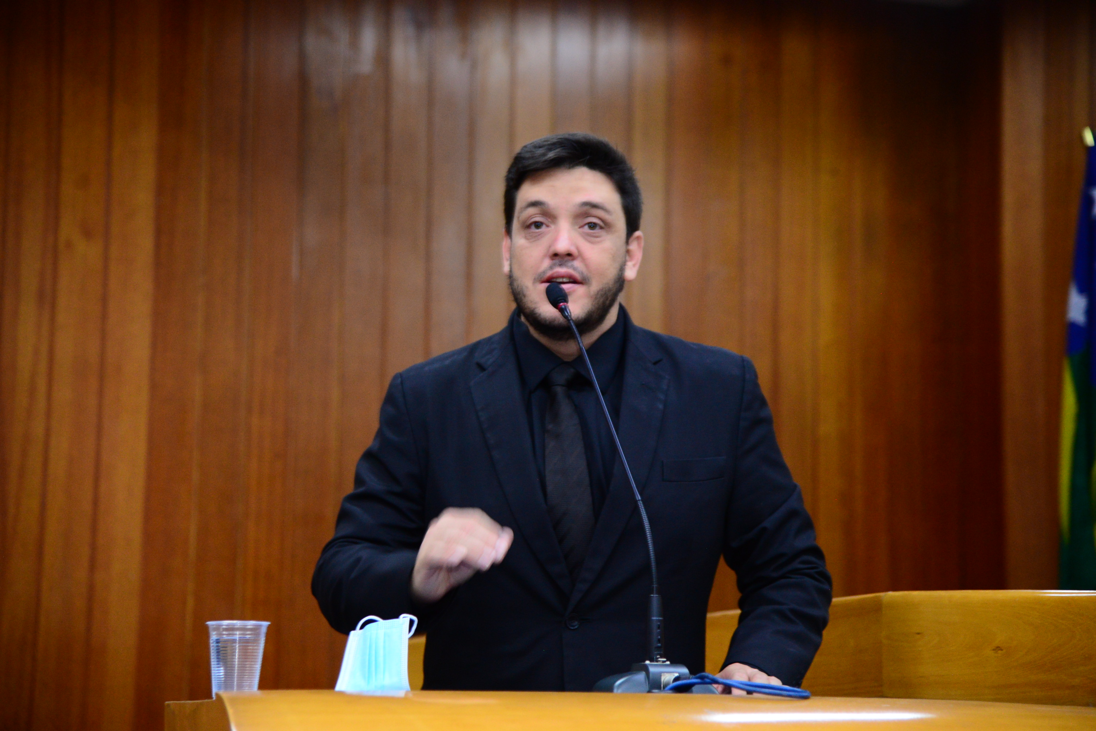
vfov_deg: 15.9
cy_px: 366
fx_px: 2619
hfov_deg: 23.6
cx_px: 548
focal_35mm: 86
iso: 2500
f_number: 4
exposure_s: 1/80
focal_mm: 86
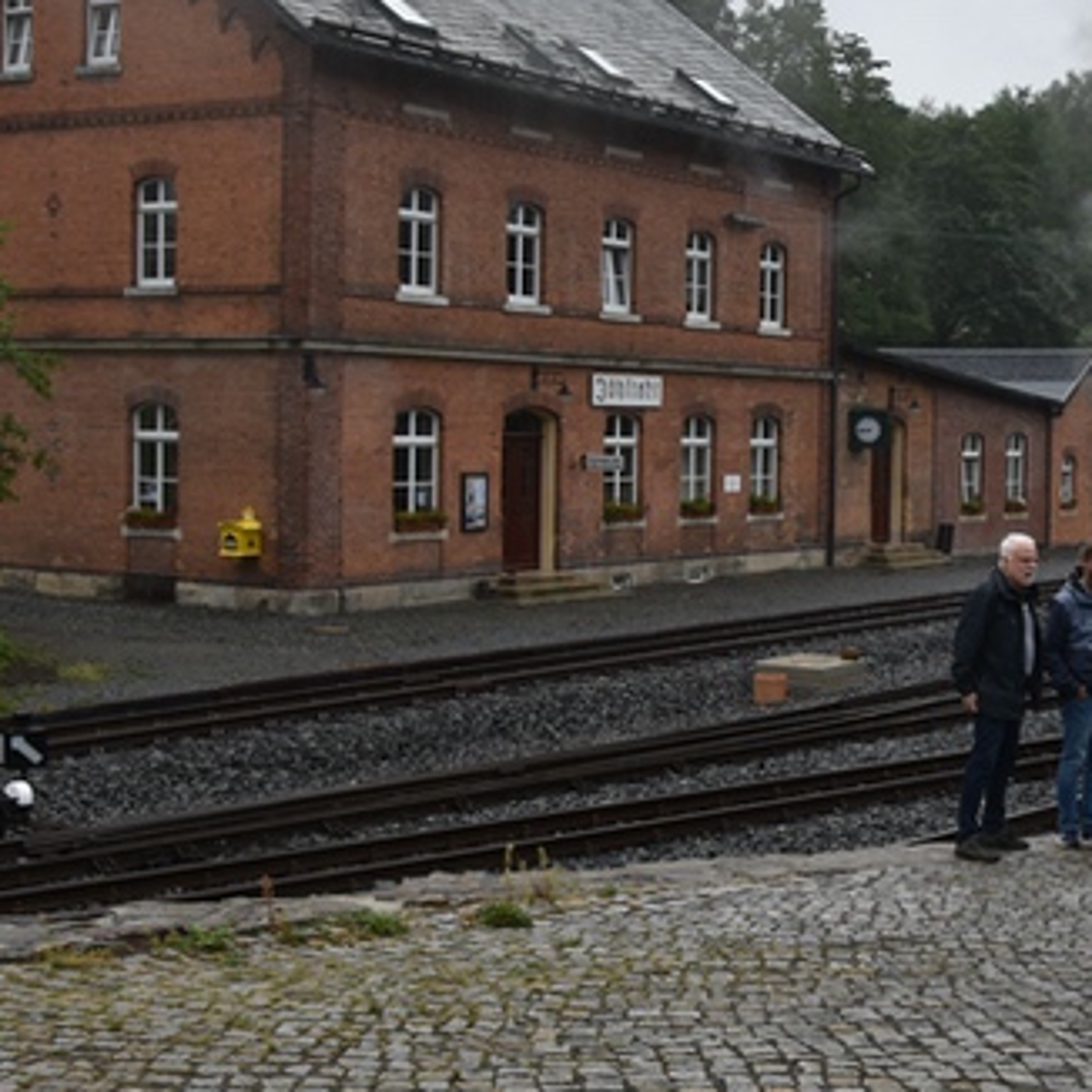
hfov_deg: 27.1
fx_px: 2140
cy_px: 497
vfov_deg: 28.6
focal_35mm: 60
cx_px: 1082
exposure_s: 1/160
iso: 220
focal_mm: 21
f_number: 7.1
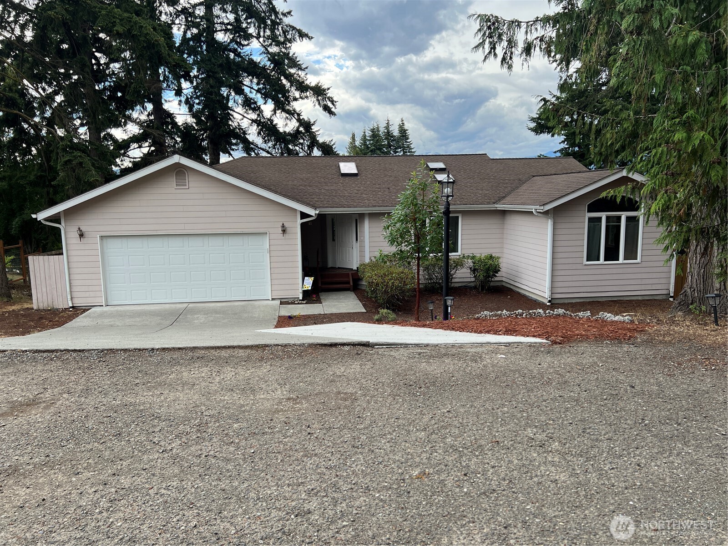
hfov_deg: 67.3
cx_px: 364
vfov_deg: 53.1
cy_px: 273
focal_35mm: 26
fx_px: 547
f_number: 1.5
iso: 50
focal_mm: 5.7
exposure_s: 1/666
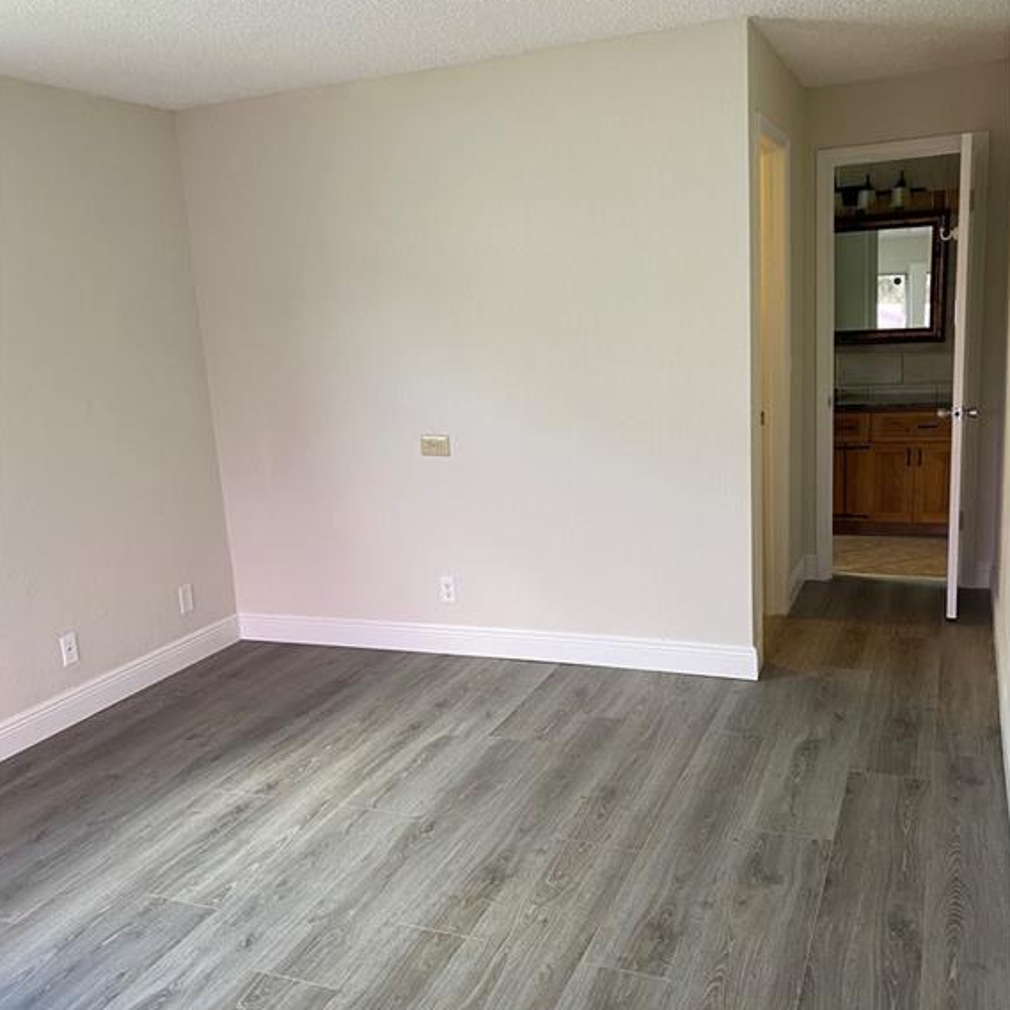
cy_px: 541
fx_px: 1023
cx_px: 506
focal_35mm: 31
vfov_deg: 52.5
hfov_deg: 52.5
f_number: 1.8
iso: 100
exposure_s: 1/60
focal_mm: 4.25
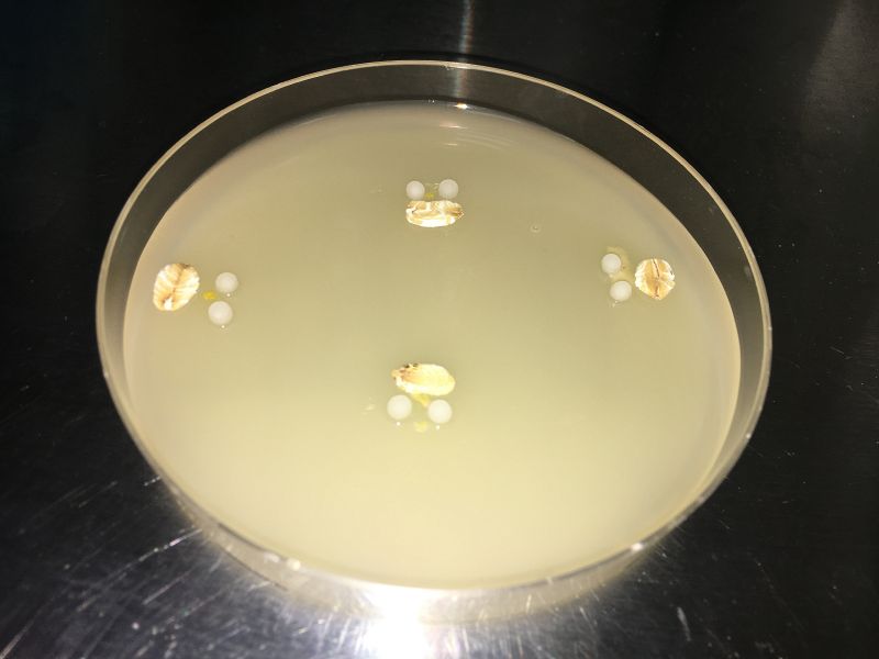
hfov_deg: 61.7
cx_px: 440
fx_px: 736
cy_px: 330
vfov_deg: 48.2
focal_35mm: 29
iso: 25
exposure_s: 1/203
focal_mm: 4.15
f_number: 2.2
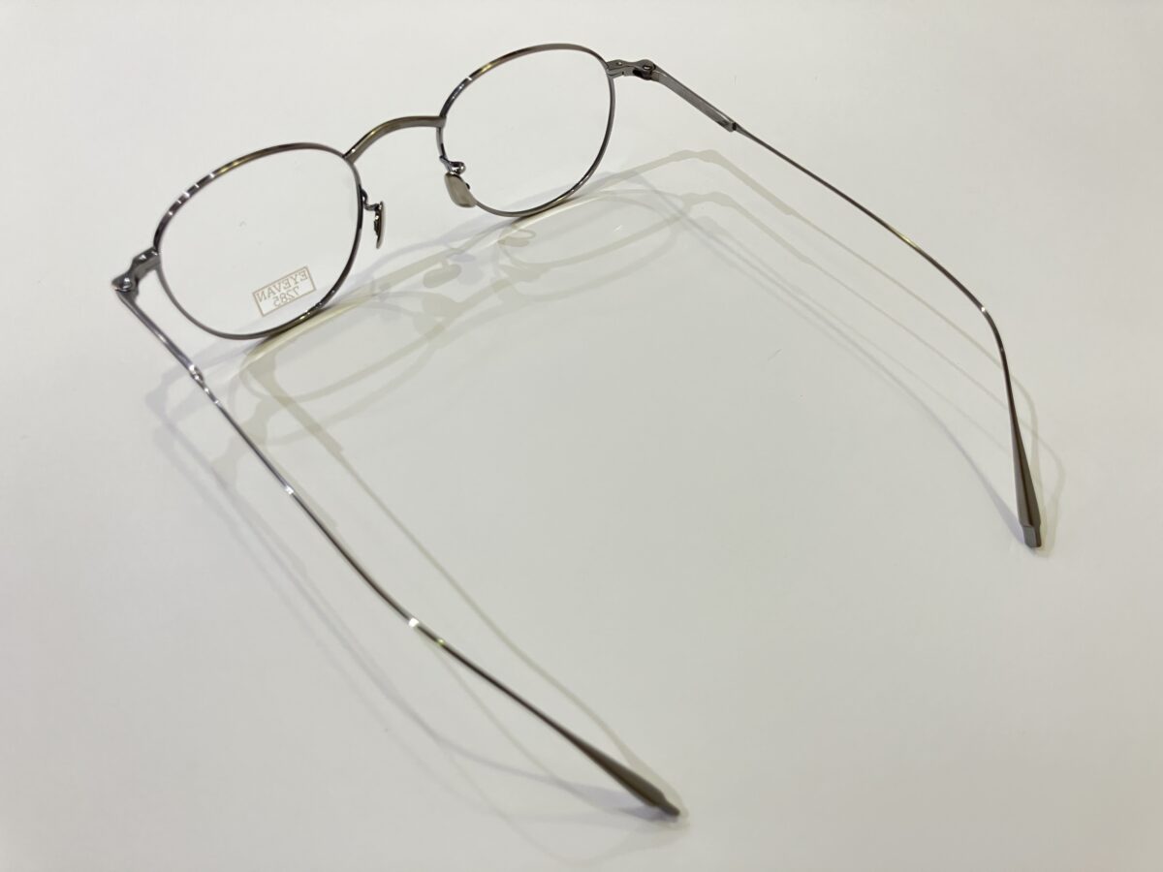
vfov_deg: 49.7
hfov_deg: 63.4
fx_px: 941
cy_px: 436
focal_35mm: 28
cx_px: 582
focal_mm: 3.99
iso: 100
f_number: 1.8
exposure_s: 1/60
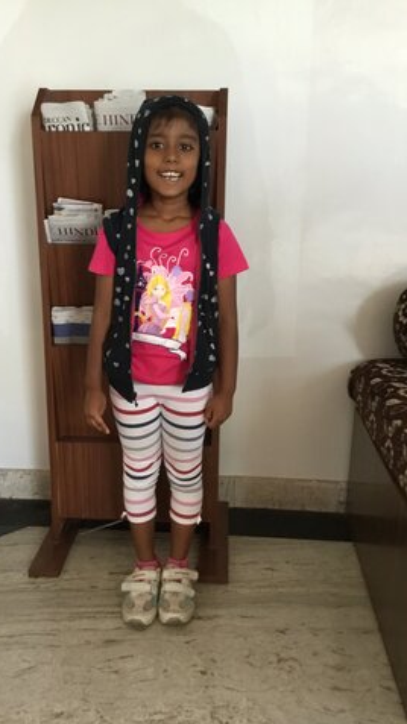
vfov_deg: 58.0
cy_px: 363
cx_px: 182
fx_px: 653
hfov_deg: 34.6
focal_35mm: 34
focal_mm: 3.3
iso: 200
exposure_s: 1/33
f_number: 2.4
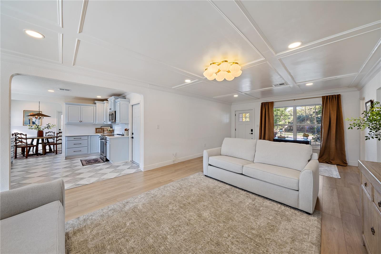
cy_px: 127
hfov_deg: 112.6
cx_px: 190
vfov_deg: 90.0
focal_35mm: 12
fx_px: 127
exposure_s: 1/4
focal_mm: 12
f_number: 8
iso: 200
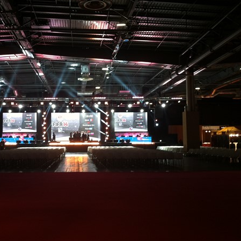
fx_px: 347
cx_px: 86
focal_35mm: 44
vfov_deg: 38.3
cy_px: 122
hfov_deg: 38.0
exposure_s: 1/15
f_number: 2.8
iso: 80
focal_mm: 3.85
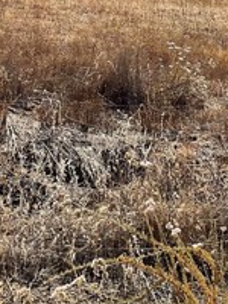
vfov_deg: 20.2
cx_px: 96
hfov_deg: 15.9
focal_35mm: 93
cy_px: -21
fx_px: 817
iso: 20
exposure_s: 1/3322
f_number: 1.8
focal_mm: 3
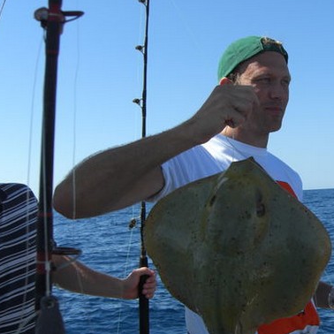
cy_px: 186
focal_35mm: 56
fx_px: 611
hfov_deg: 29.8
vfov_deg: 30.5
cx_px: 269
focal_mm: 7.9
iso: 80
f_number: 4
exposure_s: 1/800
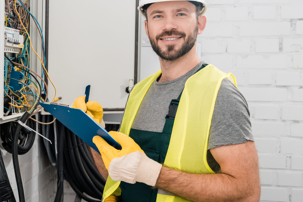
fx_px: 497
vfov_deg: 23.0
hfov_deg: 33.7
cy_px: 91
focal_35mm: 59
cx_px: 104
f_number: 5.6
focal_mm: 44
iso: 100
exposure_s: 1/200
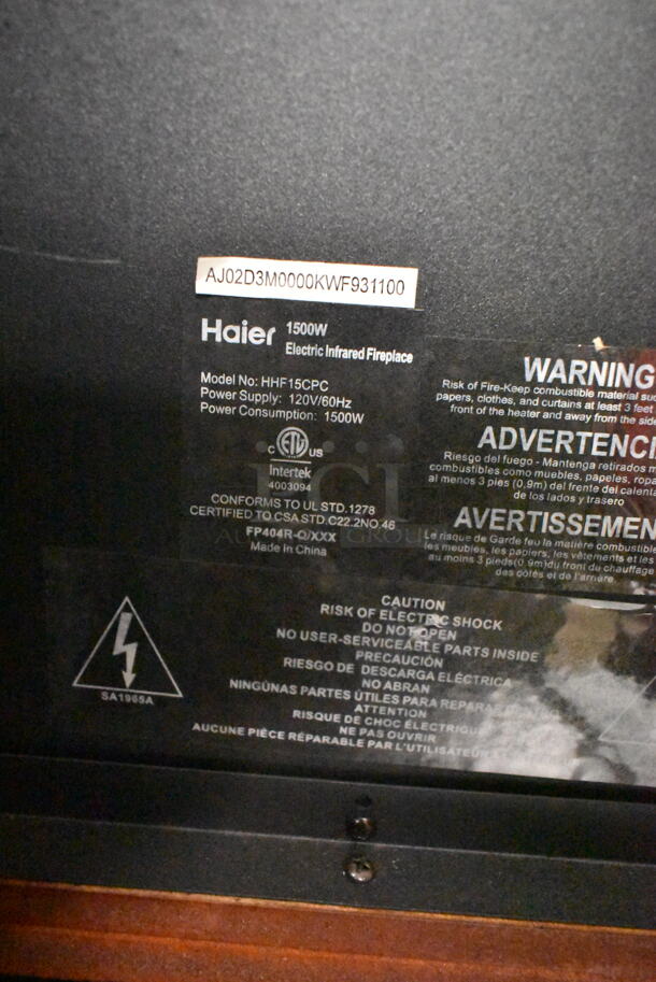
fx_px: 737
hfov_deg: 48.0
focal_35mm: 27
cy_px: 491
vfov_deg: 67.3
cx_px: 328
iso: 25600
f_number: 3.5
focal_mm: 18
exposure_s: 1/60
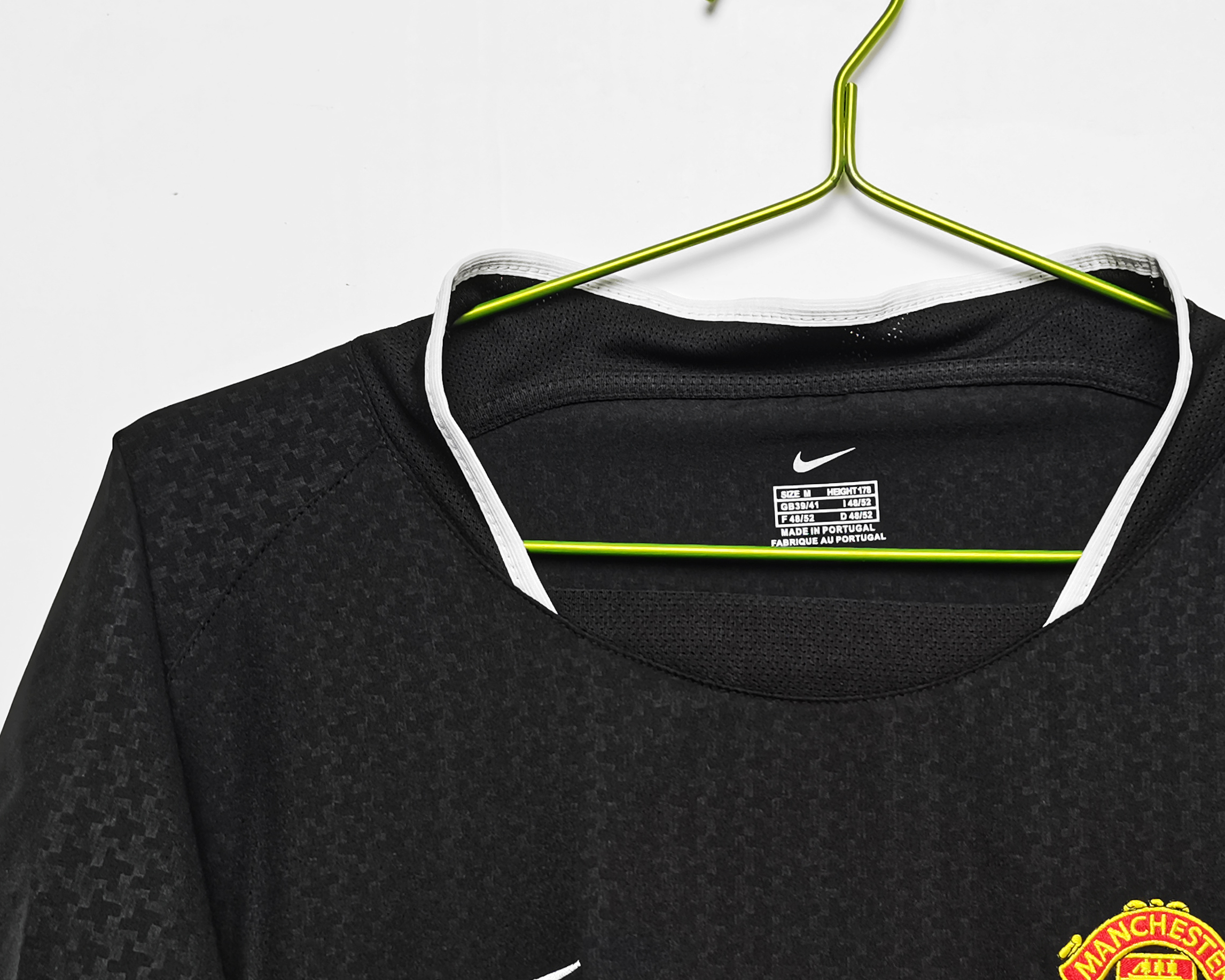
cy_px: 804
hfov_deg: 36.2
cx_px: 826
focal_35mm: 51
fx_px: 1849
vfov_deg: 28.9
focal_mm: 5.58
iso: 64
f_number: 1.8
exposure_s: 1/99.9
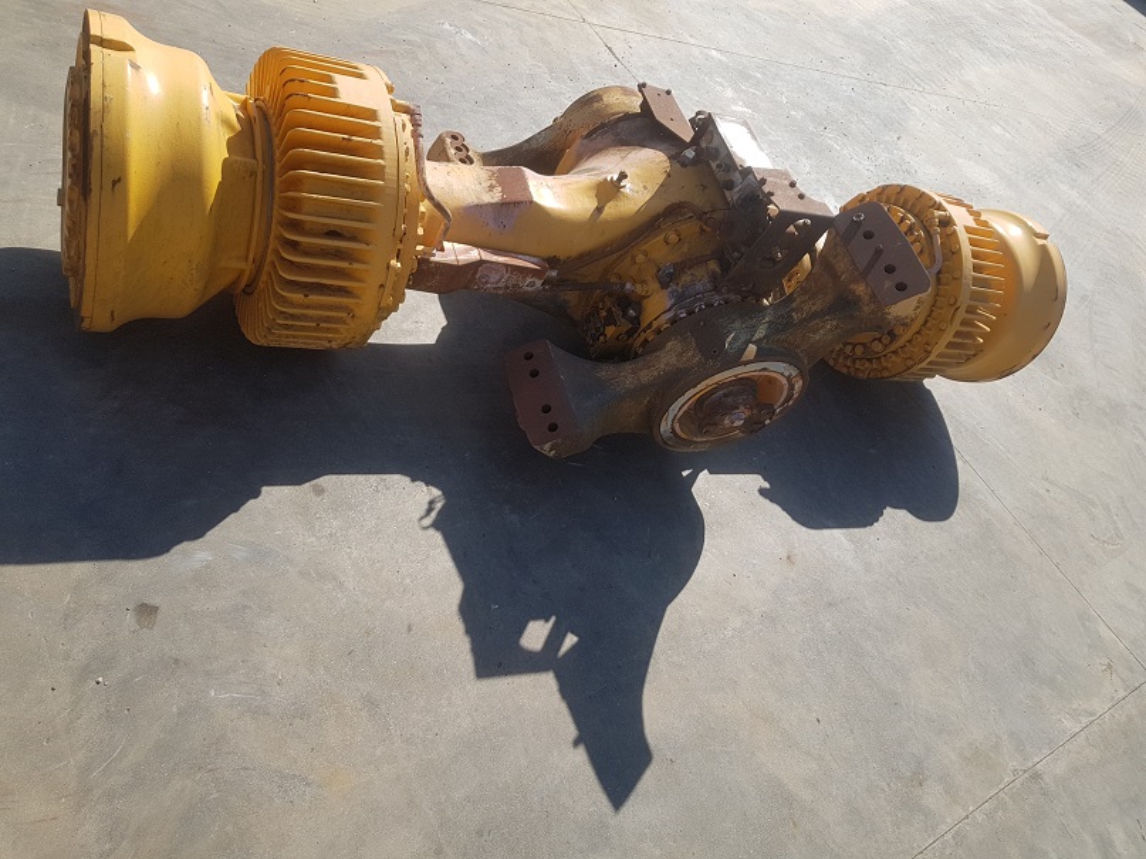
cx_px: 573
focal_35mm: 26
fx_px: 861
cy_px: 430
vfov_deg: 53.1
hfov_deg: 67.3
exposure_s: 1/1740
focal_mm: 4.2
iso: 40
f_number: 1.7
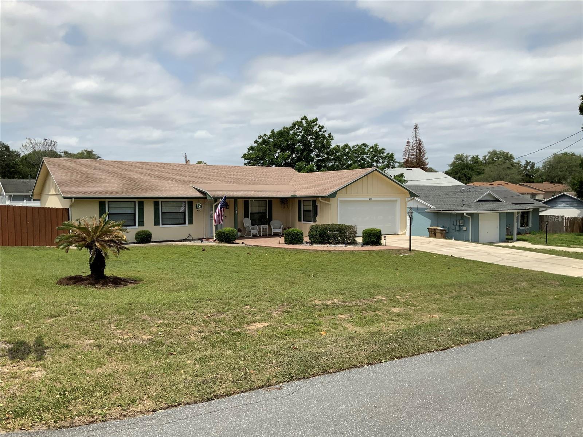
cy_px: 218
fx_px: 488
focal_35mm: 29
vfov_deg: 48.2
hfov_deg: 61.7
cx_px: 292
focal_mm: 3
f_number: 1.8
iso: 20
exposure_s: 1/3534
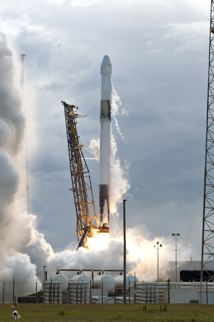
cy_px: 161
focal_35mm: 85
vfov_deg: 23.9
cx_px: 107
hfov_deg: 16.1
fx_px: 759
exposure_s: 1/500
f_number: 11
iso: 200
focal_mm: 85
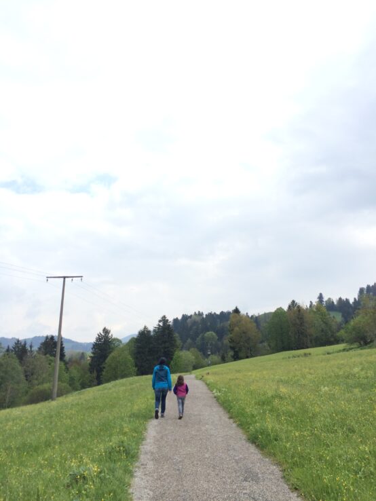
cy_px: 250
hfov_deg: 48.3
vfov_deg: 61.6
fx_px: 420
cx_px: 188
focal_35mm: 29
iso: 32
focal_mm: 4.15
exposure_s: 1/1414
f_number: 2.2
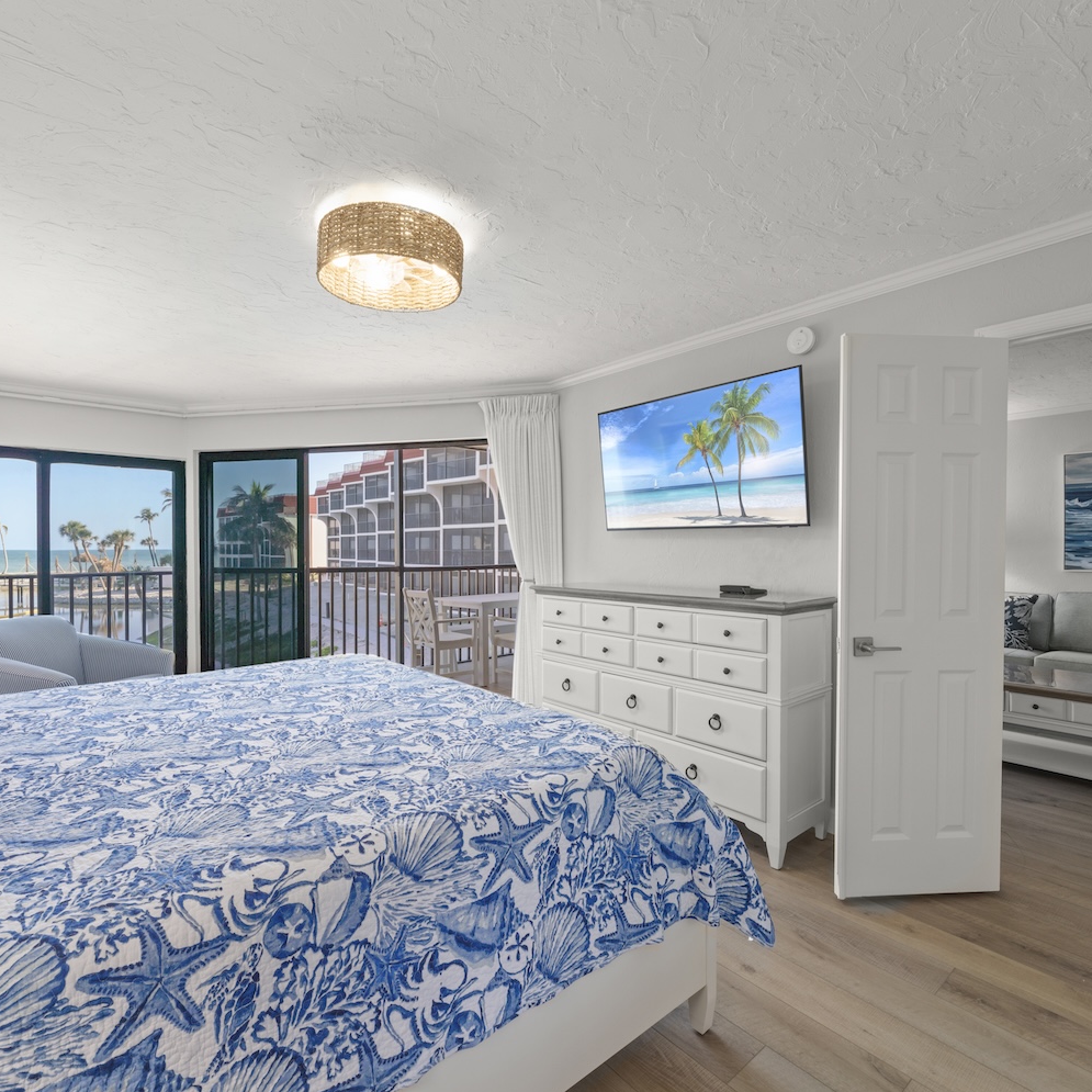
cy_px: 550
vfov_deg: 84.0
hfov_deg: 83.9
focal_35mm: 17
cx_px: 514
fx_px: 607
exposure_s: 1/1.25
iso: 160
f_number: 10
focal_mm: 13
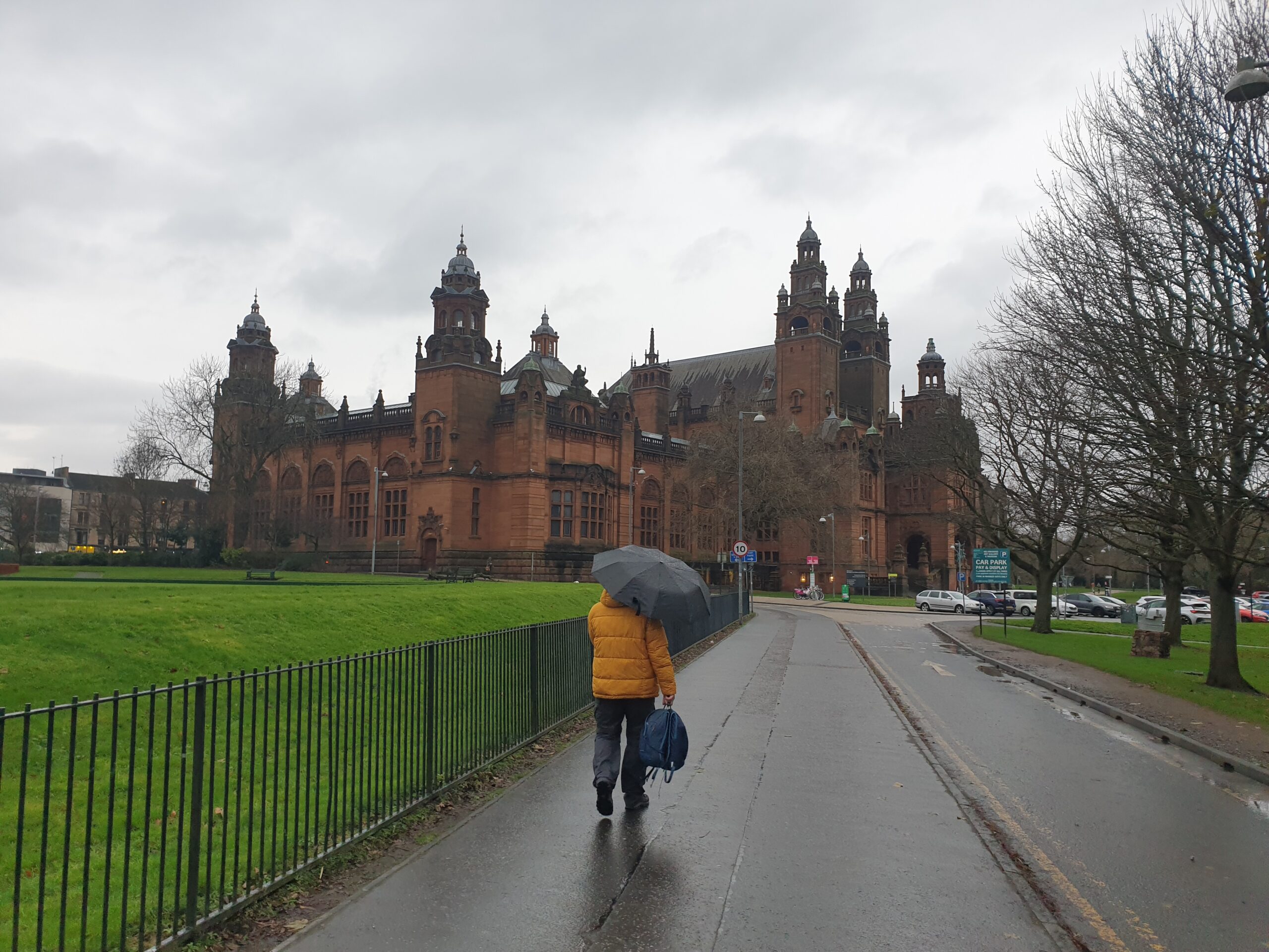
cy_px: 476
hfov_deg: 67.3
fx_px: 953
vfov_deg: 53.1
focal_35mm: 26
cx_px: 634
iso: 80
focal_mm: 4.3
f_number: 2.4
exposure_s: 1/100
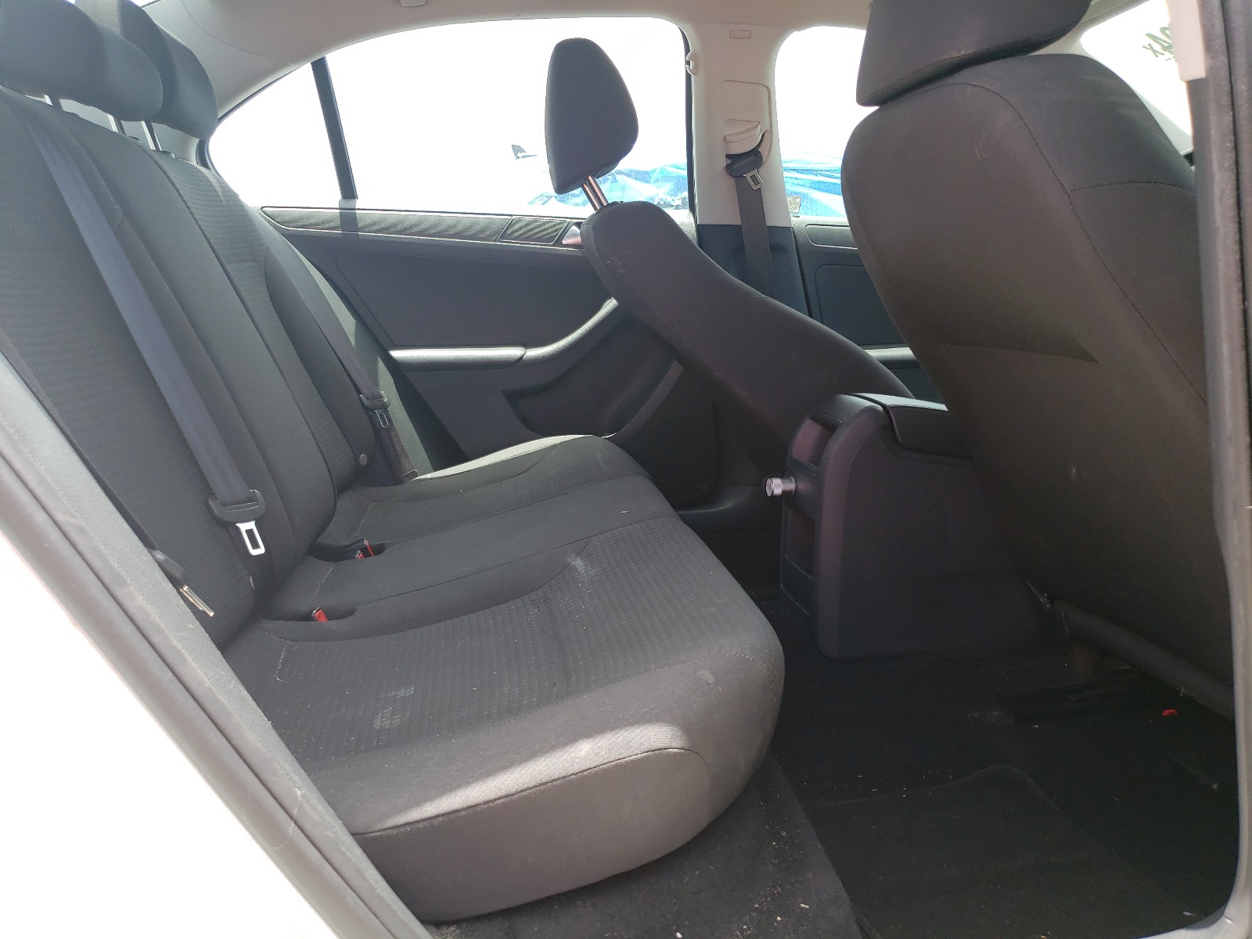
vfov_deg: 53.1
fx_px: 940
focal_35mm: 26
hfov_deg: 67.3
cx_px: 626
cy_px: 470
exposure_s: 1/417
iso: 50
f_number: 1.5
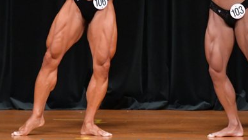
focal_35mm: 568
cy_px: 27
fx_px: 3735
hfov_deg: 3.8
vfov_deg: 2.1
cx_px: 192
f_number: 5.6
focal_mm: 180
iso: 5000
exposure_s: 1/400
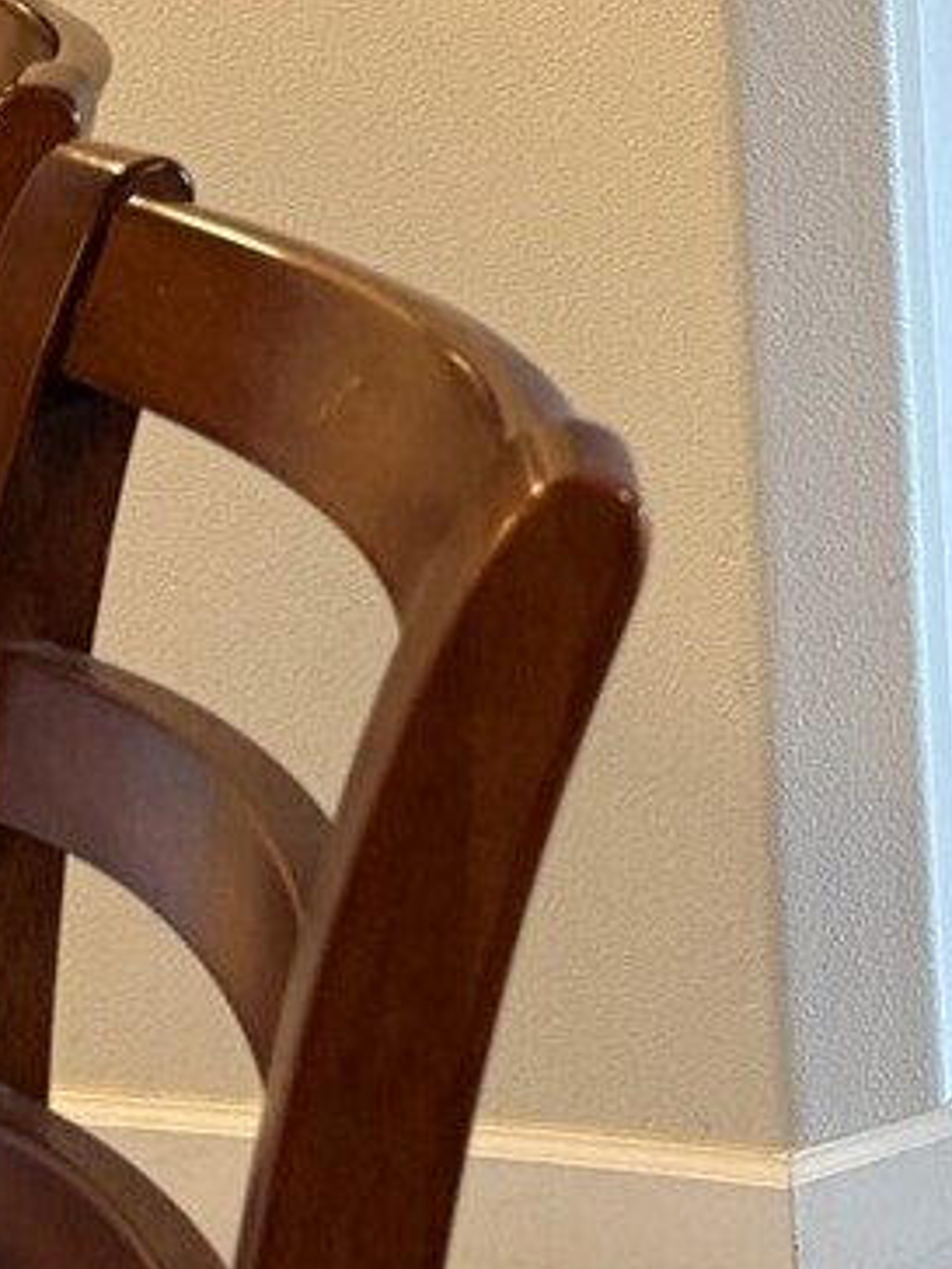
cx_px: 1670
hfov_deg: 14.0
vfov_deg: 19.6
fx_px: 3484
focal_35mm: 95
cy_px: -199
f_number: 1.78
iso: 200
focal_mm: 6.76
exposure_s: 1/60
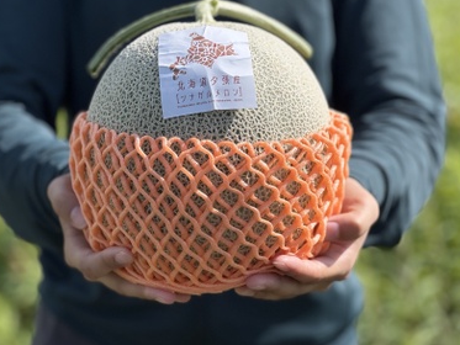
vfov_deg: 14.9
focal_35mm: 99
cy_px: 154
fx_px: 1316
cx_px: 201
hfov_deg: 19.8
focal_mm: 9
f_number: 2.8
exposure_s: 1/1233
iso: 25
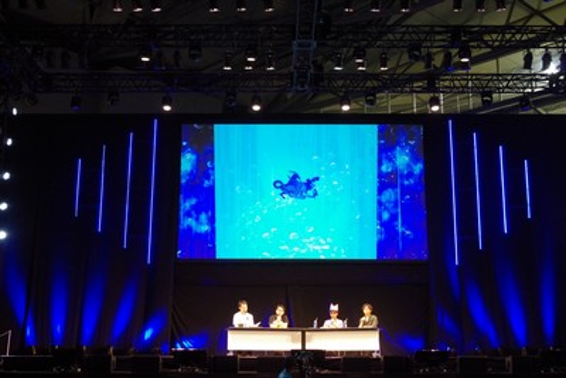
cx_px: 283
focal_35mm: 48
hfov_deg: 41.1
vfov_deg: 28.1
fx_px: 755
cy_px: 189
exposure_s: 1/60
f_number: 7.1
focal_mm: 32
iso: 3200
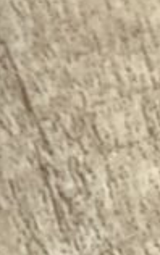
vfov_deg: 10.0
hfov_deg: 5.3
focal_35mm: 199
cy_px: -190
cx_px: -625
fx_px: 1386
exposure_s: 1/40
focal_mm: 3
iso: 250
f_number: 1.8
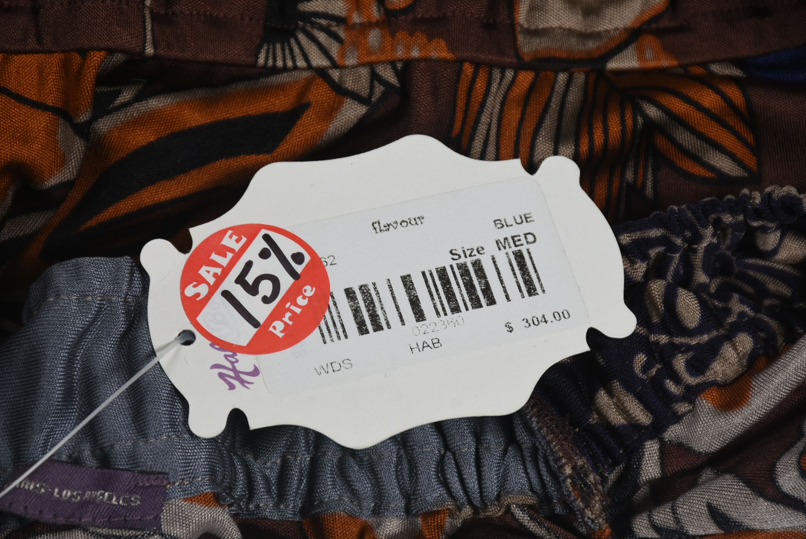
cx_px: 403
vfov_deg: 6.6
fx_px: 4705
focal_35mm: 210
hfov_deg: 9.8
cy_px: 270
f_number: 10
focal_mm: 140
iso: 200
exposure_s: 1/125
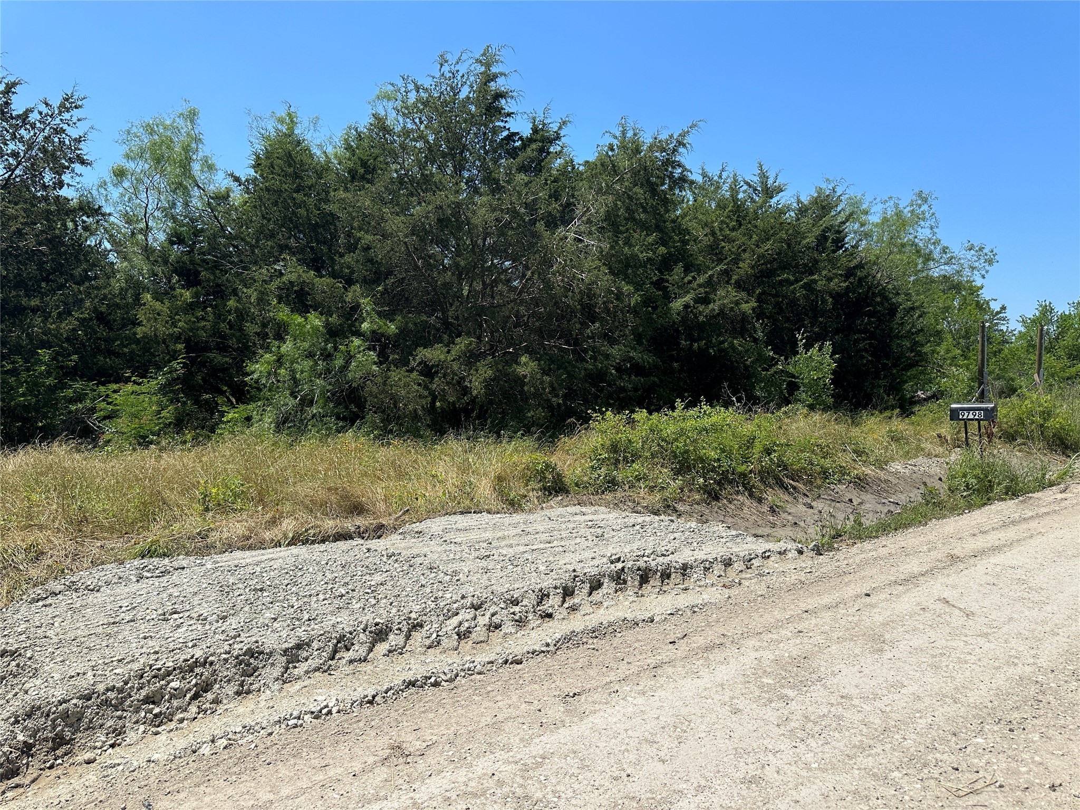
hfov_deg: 71.6
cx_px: 540
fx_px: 749
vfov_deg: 56.8
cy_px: 405
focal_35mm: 24
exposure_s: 1/5000
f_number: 1.78
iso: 80
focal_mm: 6.86
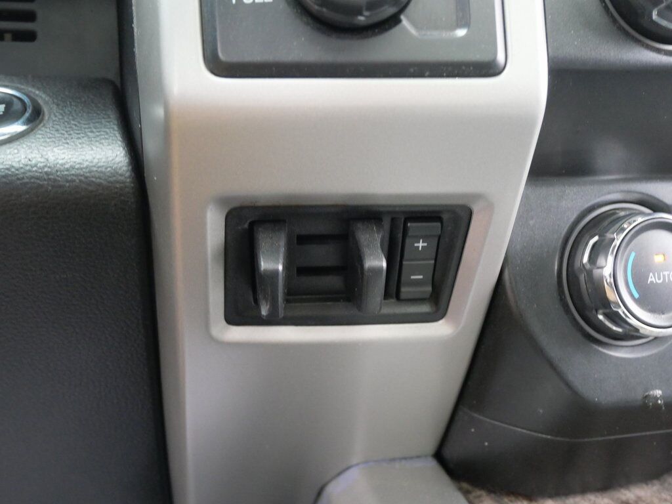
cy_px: 252
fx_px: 660
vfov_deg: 41.8
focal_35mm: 34
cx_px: 336
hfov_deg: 54.0
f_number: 4
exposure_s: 1/40
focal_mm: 17
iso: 3200
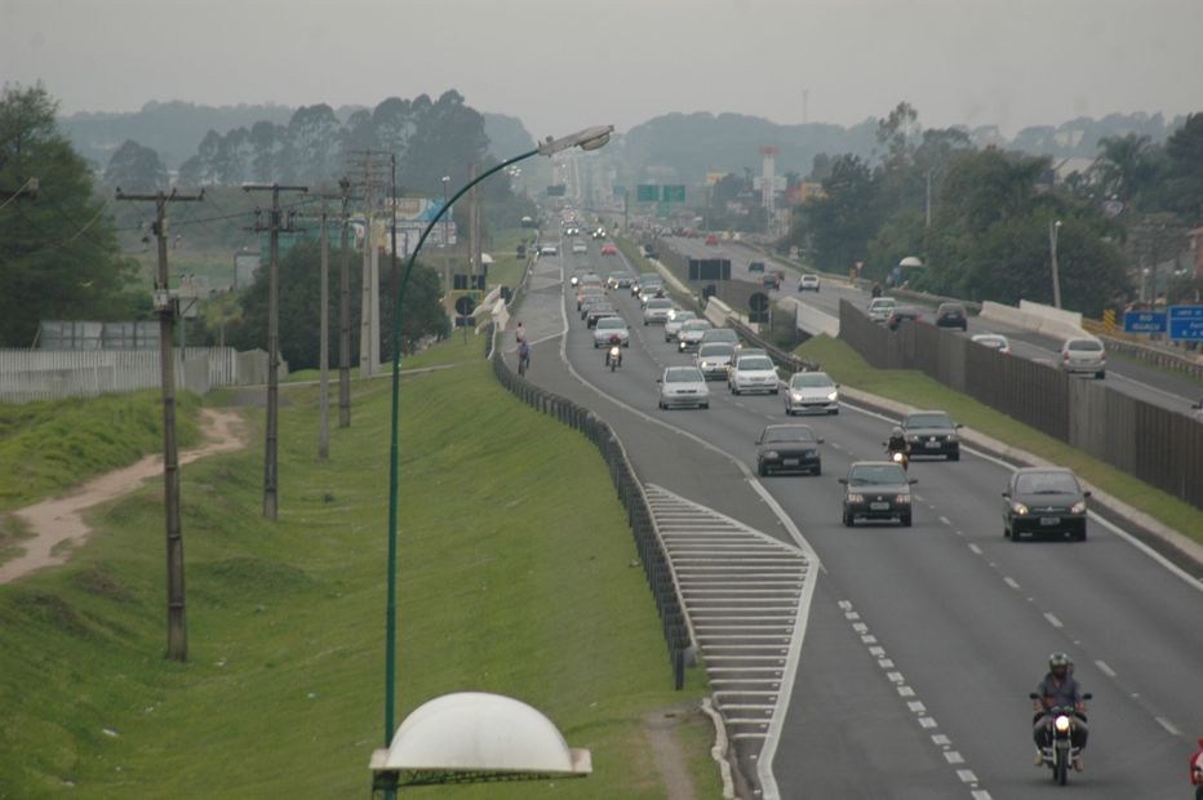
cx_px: 602
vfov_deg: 4.9
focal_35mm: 278
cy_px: 400
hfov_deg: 7.4
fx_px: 9266
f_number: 5.6
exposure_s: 1/180
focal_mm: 185
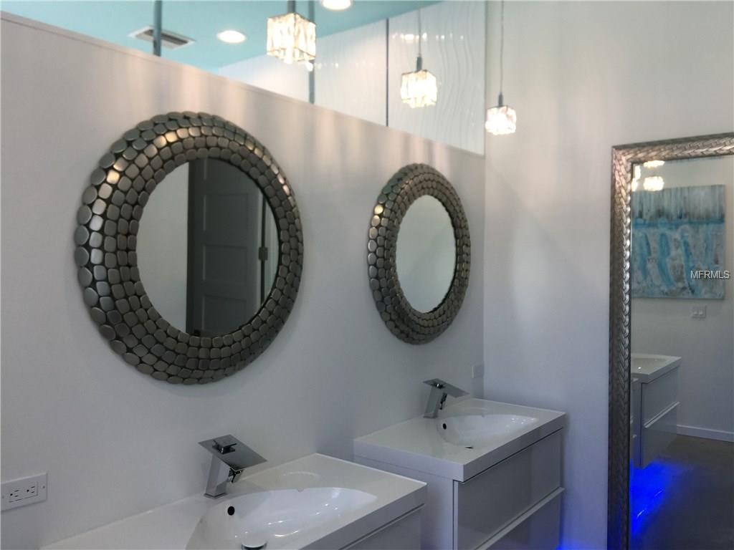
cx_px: 367
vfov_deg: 48.2
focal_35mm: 29
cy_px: 275
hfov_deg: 61.7
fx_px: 615
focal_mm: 4.15
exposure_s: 1/40
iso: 32
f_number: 2.2
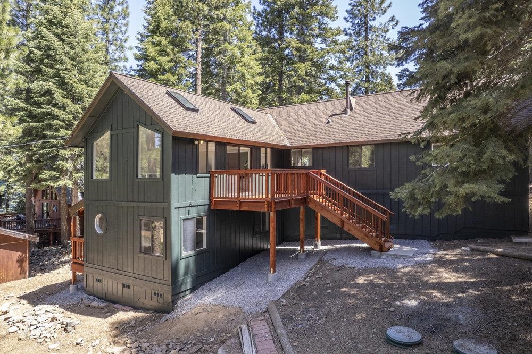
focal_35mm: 22
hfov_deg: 78.6
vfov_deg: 57.2
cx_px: 266
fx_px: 325
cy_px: 177
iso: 100
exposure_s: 1/320
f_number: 2.8
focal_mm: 8.38
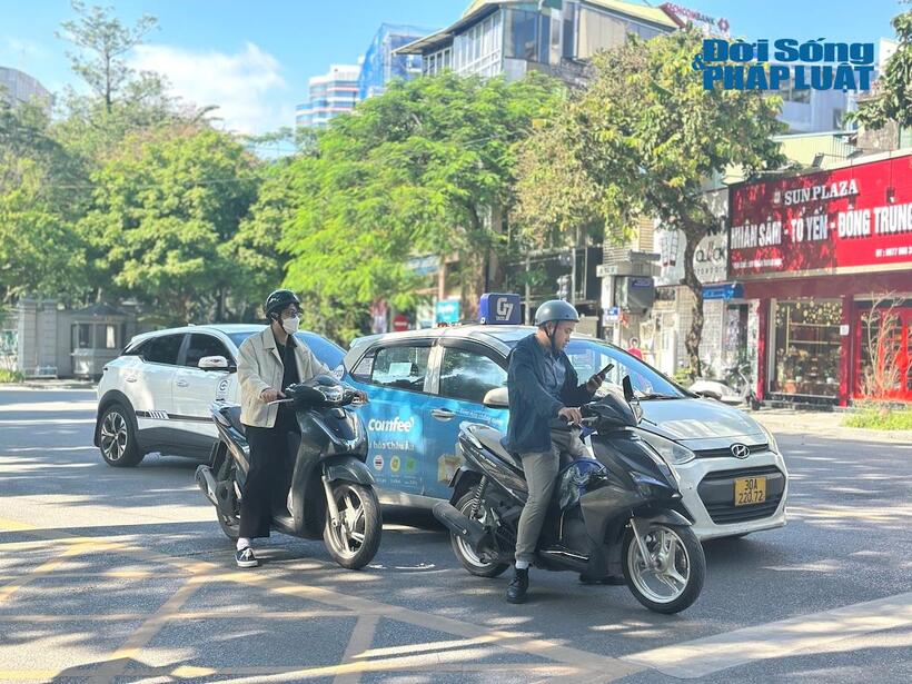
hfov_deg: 39.7
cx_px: 456
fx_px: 1265
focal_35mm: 48
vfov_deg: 30.3
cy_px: 342
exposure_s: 1/962
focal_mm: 6.86
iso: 80
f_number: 1.78
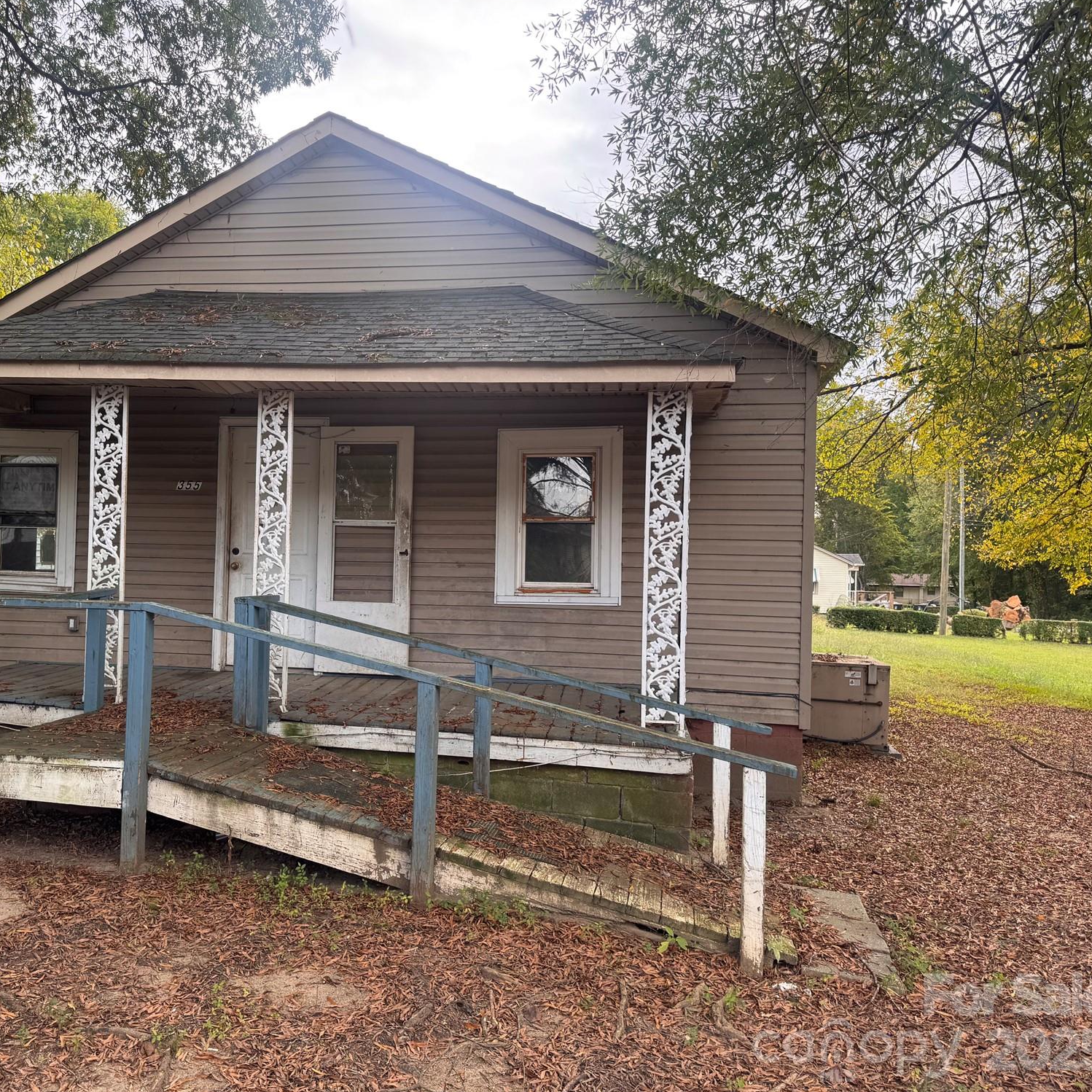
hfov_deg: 55.1
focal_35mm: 29
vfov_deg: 55.6
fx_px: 1035
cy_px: 550
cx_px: 418
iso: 80
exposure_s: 1/328
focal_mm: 6.76
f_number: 1.78
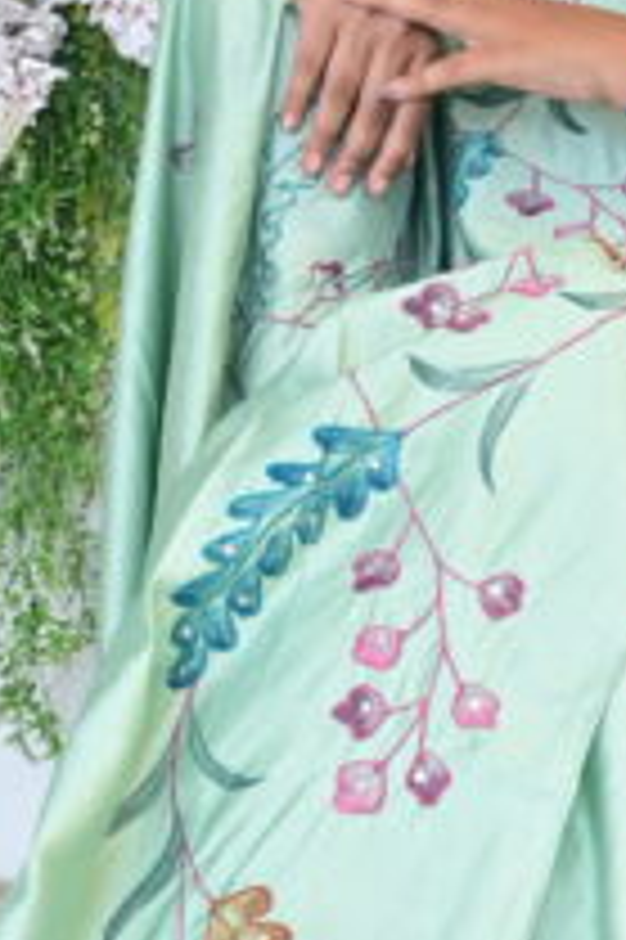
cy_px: 407
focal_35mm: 125
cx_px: 824
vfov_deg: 16.4
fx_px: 3266
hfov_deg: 10.7
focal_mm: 29
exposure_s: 1/125
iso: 400
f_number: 6.3
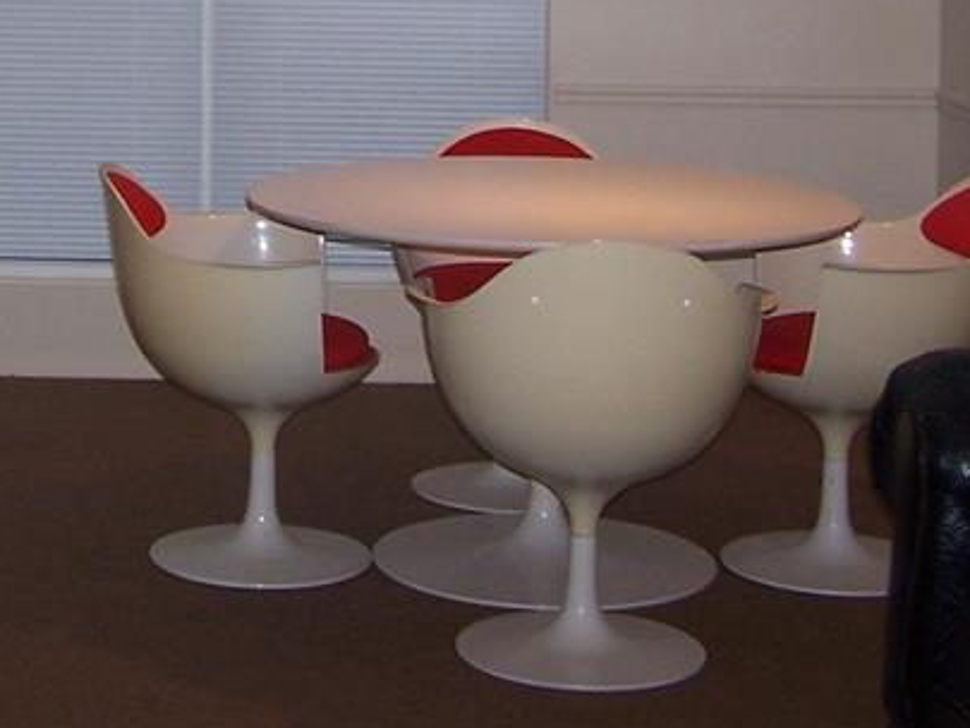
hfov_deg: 20.1
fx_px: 2691
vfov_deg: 14.8
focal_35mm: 96
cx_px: 110
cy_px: -182
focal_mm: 6.3
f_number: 2.8
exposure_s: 1/60
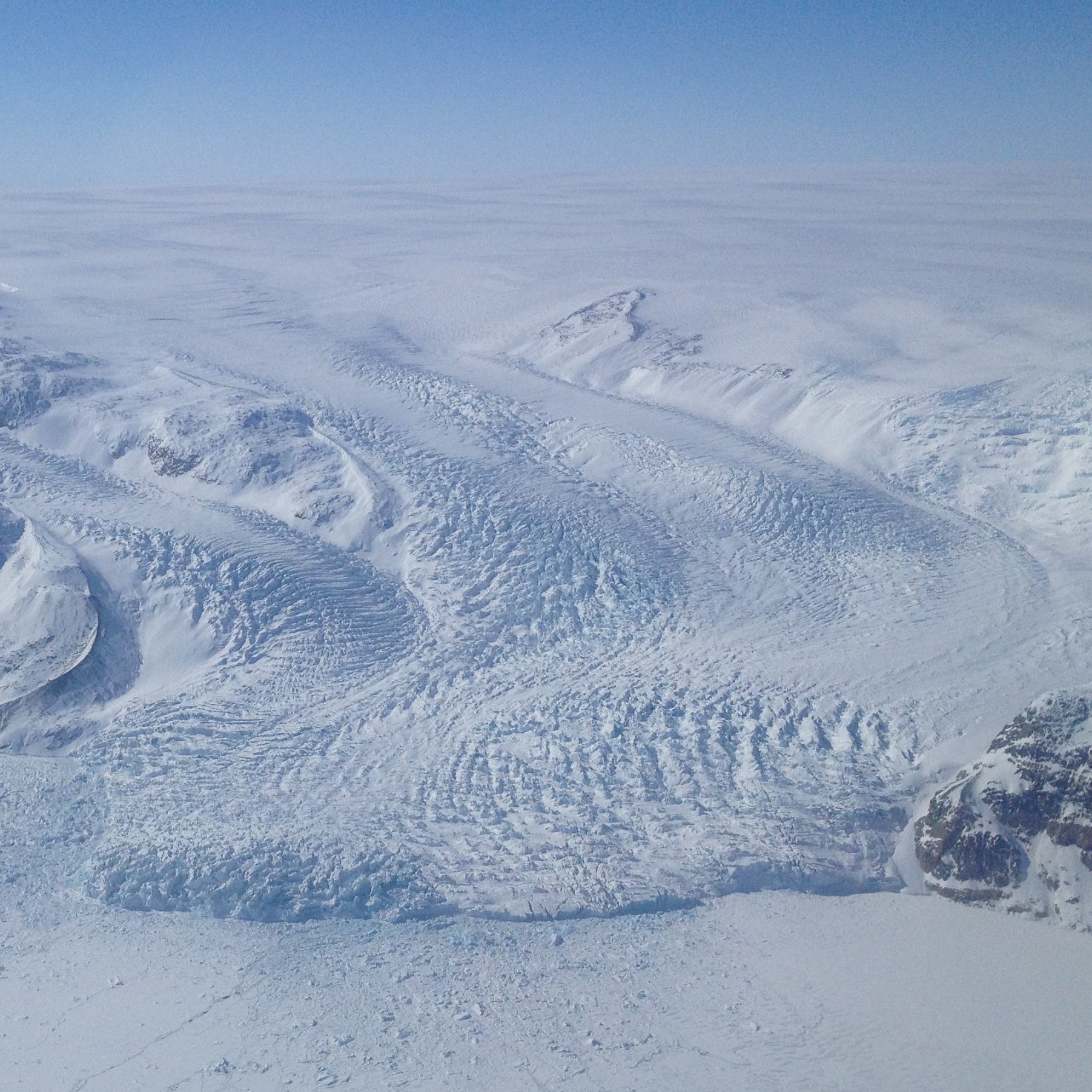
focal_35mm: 56
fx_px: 1999
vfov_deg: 30.5
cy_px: 494
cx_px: 249
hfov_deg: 30.0
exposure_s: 1/9259
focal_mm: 4.28
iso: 50
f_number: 2.4
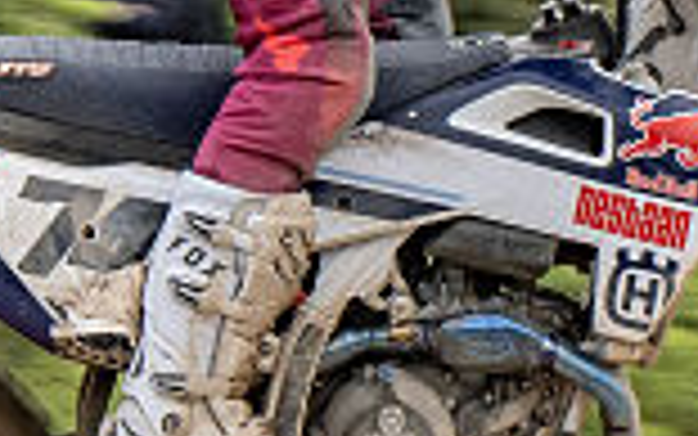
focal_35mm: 894
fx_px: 17013
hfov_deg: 2.4
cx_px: 275
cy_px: 162
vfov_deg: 1.5
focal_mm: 110
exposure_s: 1/320
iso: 500
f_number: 9
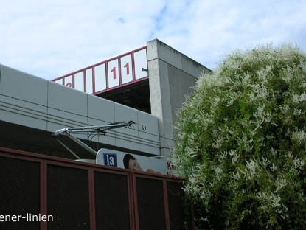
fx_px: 434
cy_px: 79
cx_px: 114
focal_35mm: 49
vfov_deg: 29.5
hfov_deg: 38.6
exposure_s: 1/448
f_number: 4.5
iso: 100
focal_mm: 5.6
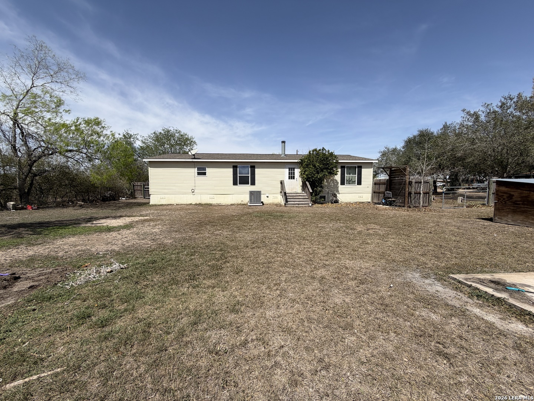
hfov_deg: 102.1
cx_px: 267
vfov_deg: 85.7
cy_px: 200
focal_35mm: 14
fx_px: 216
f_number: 2.2
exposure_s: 1/1167
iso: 20
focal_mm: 2.22
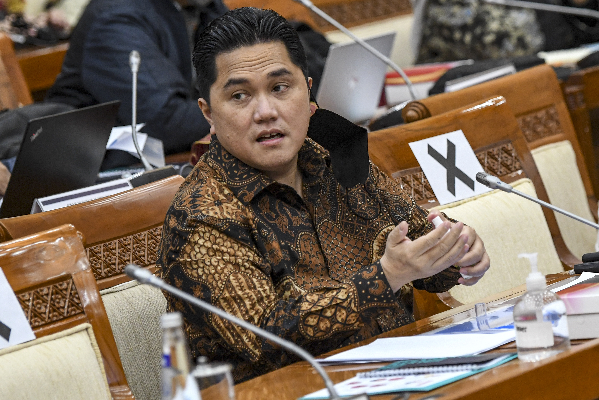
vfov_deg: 6.5
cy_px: 200
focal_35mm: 210
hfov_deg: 9.8
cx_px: 300
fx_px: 3494
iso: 2000
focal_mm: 140
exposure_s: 1/400
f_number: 3.2
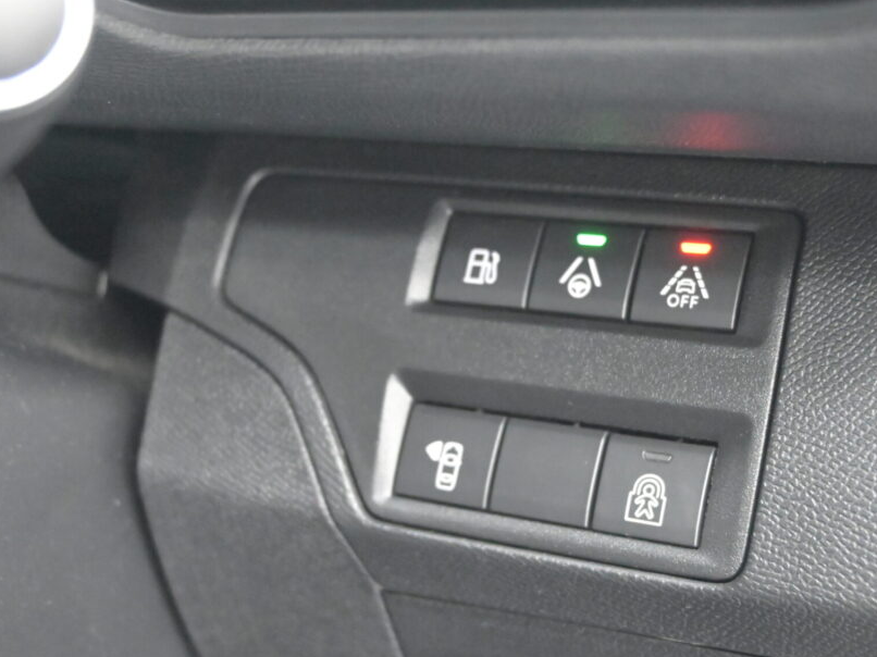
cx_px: 464
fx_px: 1416
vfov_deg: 26.1
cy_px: 353
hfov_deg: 34.4
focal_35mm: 56
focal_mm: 30.5
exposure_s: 1/50
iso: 14400
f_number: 4.8
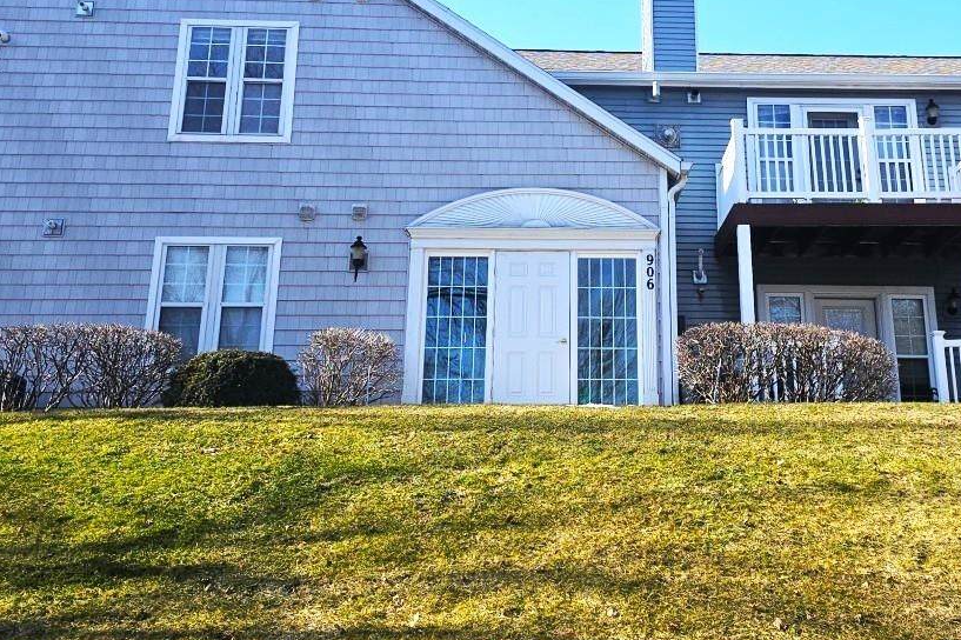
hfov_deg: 61.2
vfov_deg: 43.0
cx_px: 596
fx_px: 800
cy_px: 218
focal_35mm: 30
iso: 16
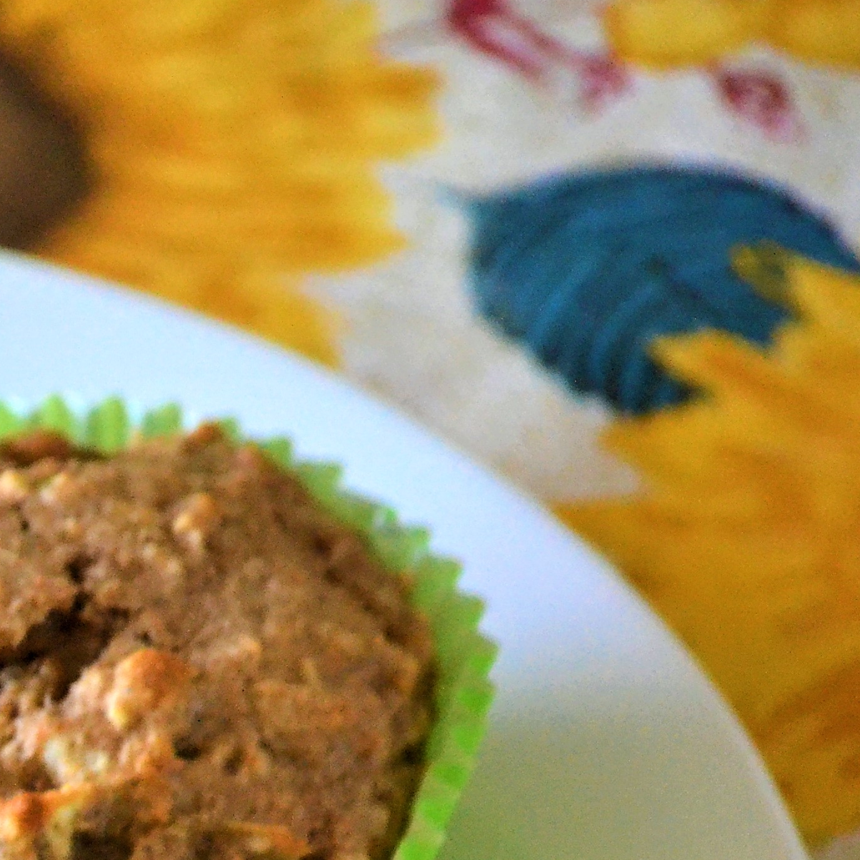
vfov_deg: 3.4
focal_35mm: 520
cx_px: -348
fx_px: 14616
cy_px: 936
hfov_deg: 3.4
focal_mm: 122
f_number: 4.8
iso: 2500
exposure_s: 1/125
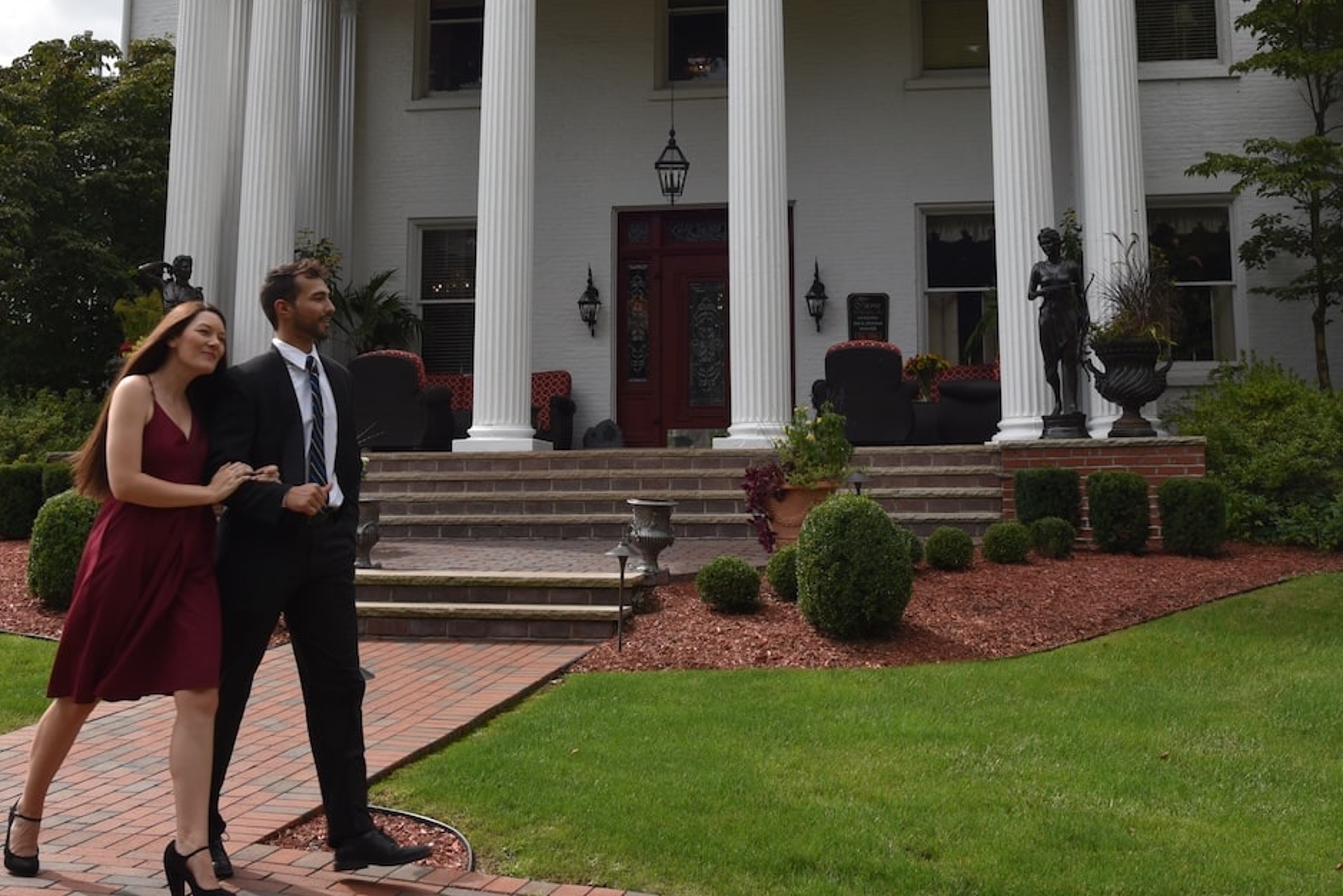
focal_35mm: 46
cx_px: 722
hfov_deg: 42.7
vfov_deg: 28.6
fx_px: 1717
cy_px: 161
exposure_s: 1/200
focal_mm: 27
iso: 100
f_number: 9
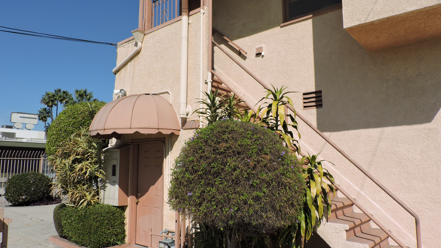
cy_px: 125
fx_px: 316
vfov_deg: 42.9
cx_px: 222
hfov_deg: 69.9
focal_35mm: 27
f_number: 4.2
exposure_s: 1/1250
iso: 100
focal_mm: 4.3
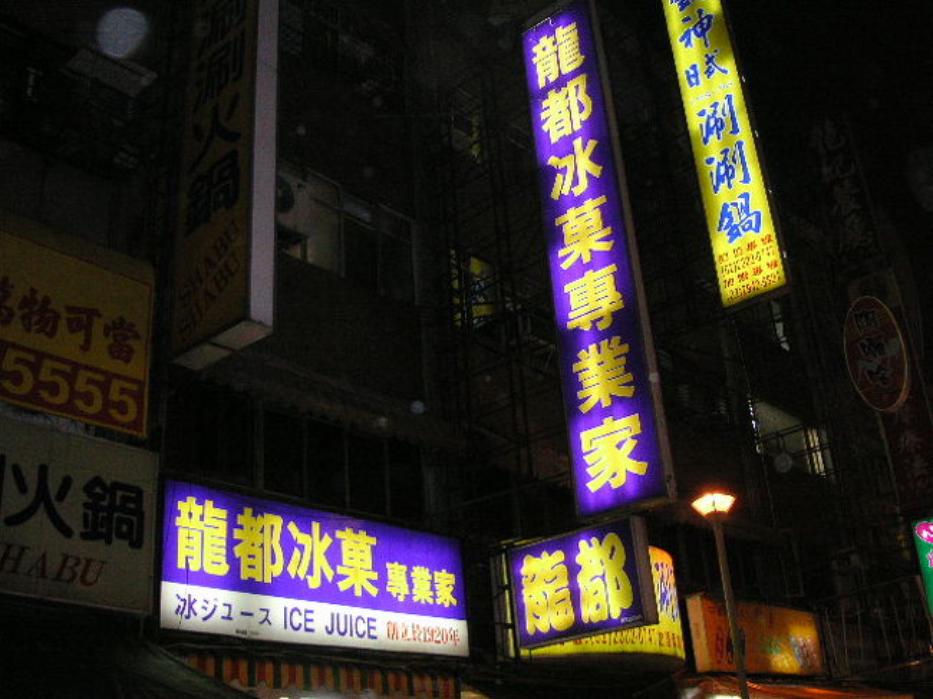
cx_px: 466
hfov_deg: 50.2
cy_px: 350
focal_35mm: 37
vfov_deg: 38.6
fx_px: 997
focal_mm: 6.1
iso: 160
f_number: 2.8
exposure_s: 1/45
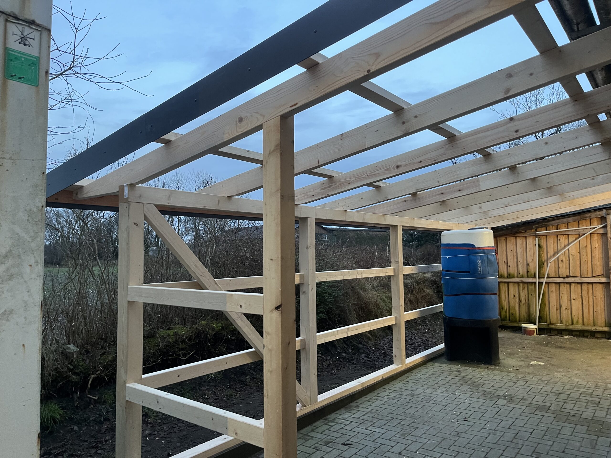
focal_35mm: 26
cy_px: 229
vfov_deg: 53.1
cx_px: 306
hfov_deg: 67.3
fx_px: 459
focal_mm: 5.1
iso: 250
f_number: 1.6
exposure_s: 1/60
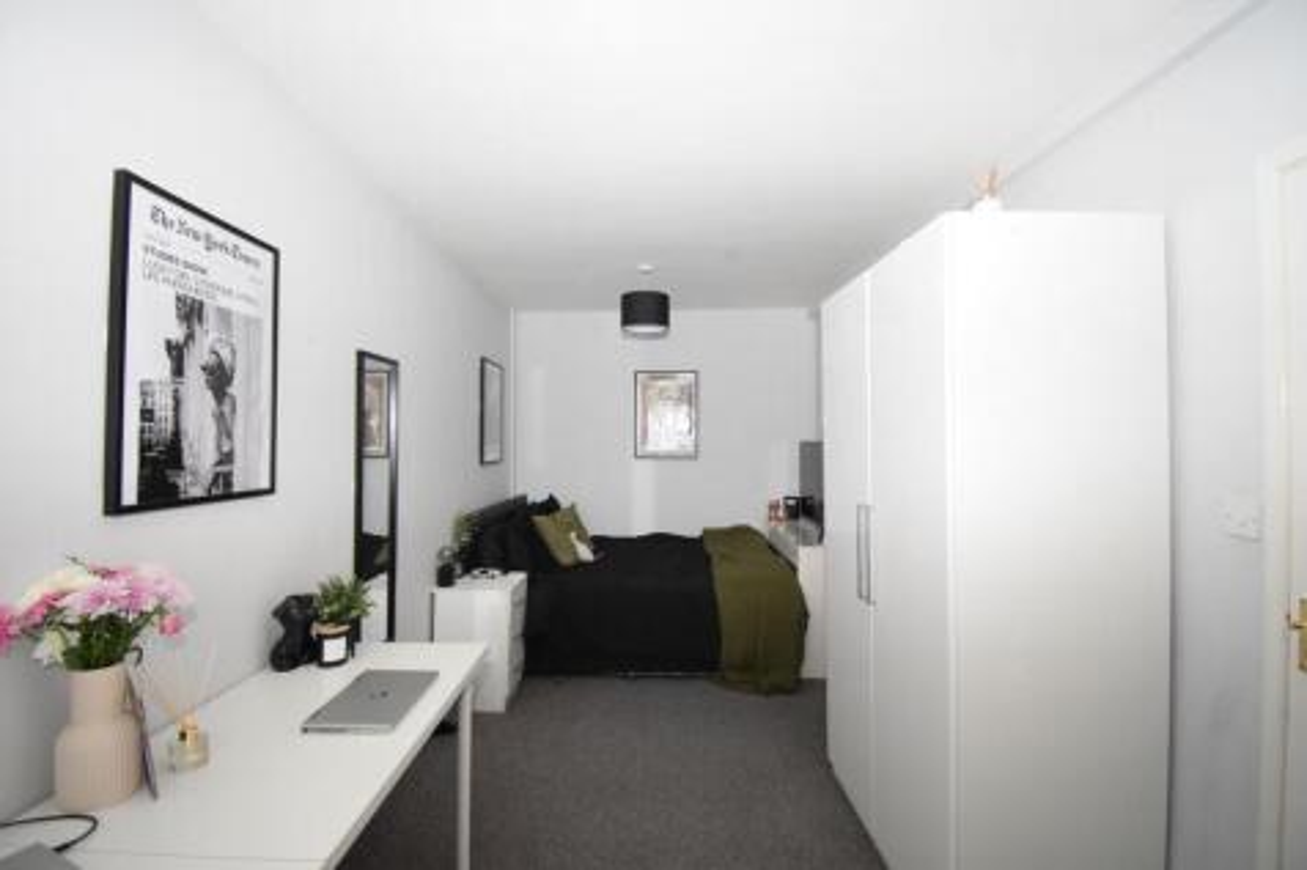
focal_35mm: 15
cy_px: 435
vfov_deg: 77.3
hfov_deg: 100.4
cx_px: 654
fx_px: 544
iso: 4000
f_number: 4.5
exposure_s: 1/60
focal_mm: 10
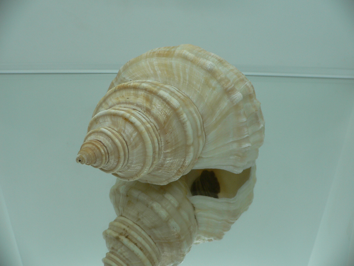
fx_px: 358
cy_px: 133
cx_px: 177
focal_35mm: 35
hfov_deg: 52.6
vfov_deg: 40.7
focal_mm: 4.6
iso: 80
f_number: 2.8
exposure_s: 1/60
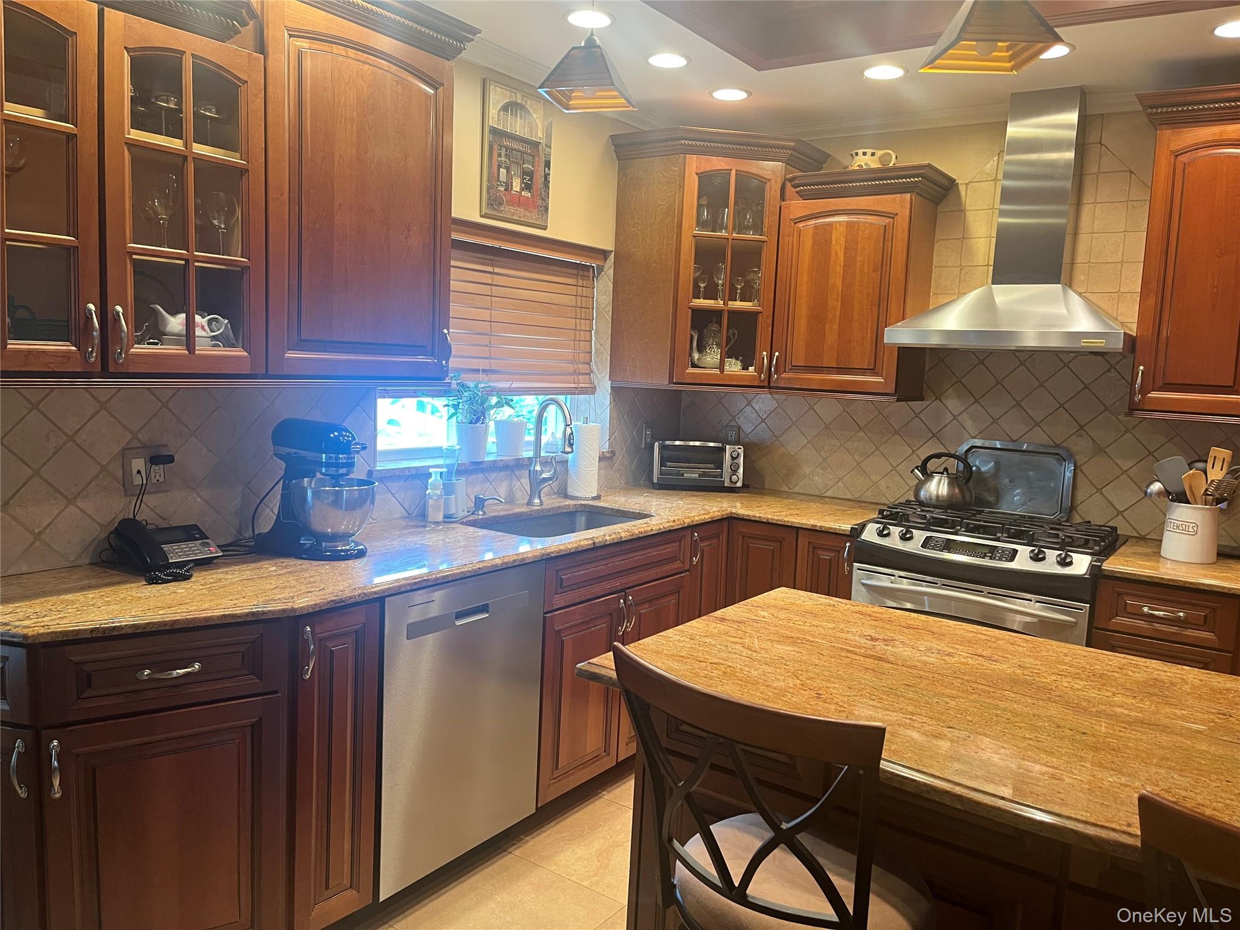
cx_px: 620
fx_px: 931
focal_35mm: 26
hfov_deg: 67.3
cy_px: 465
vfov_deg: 53.1
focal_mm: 5.1
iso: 250
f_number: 1.6
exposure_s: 1/60
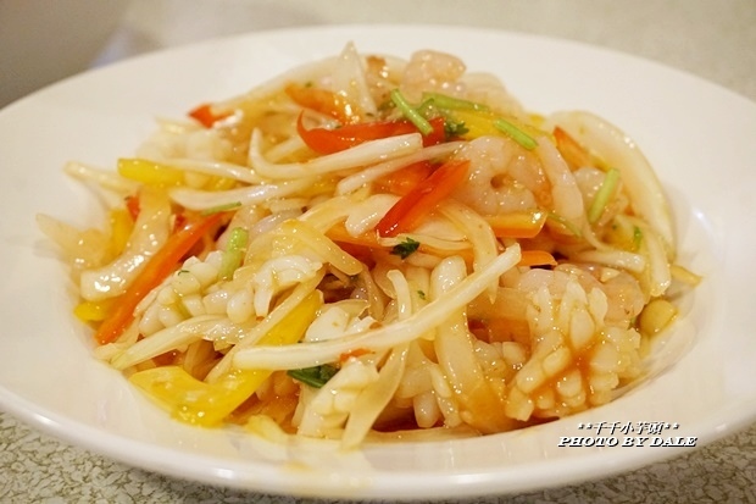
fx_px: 1071
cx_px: 378
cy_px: 252
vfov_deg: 26.5
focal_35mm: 51
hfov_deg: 38.9
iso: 1600
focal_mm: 34
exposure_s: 1/60
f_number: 5.6
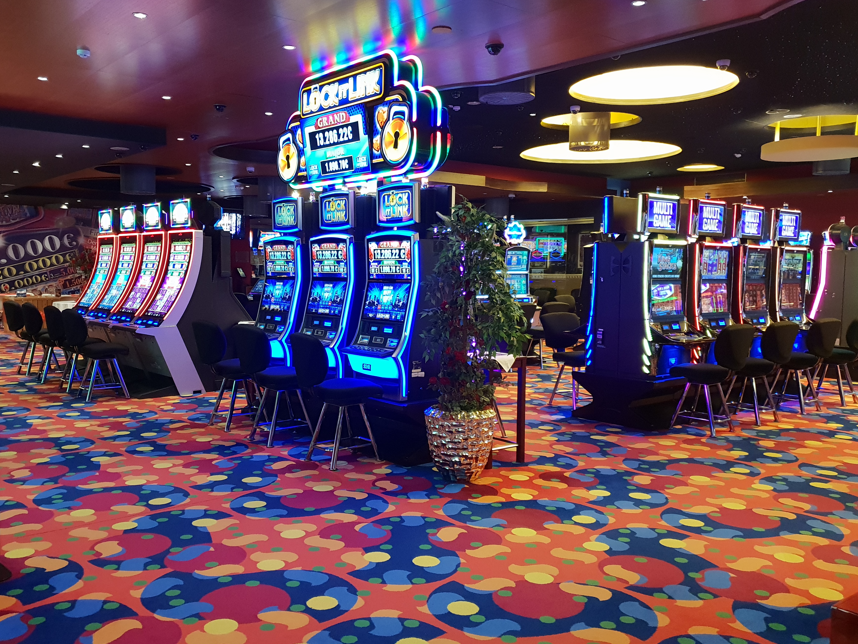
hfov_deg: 59.9
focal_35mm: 30
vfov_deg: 46.8
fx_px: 744
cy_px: 342
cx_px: 398
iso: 400
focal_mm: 4.3
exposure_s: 1/50
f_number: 1.5
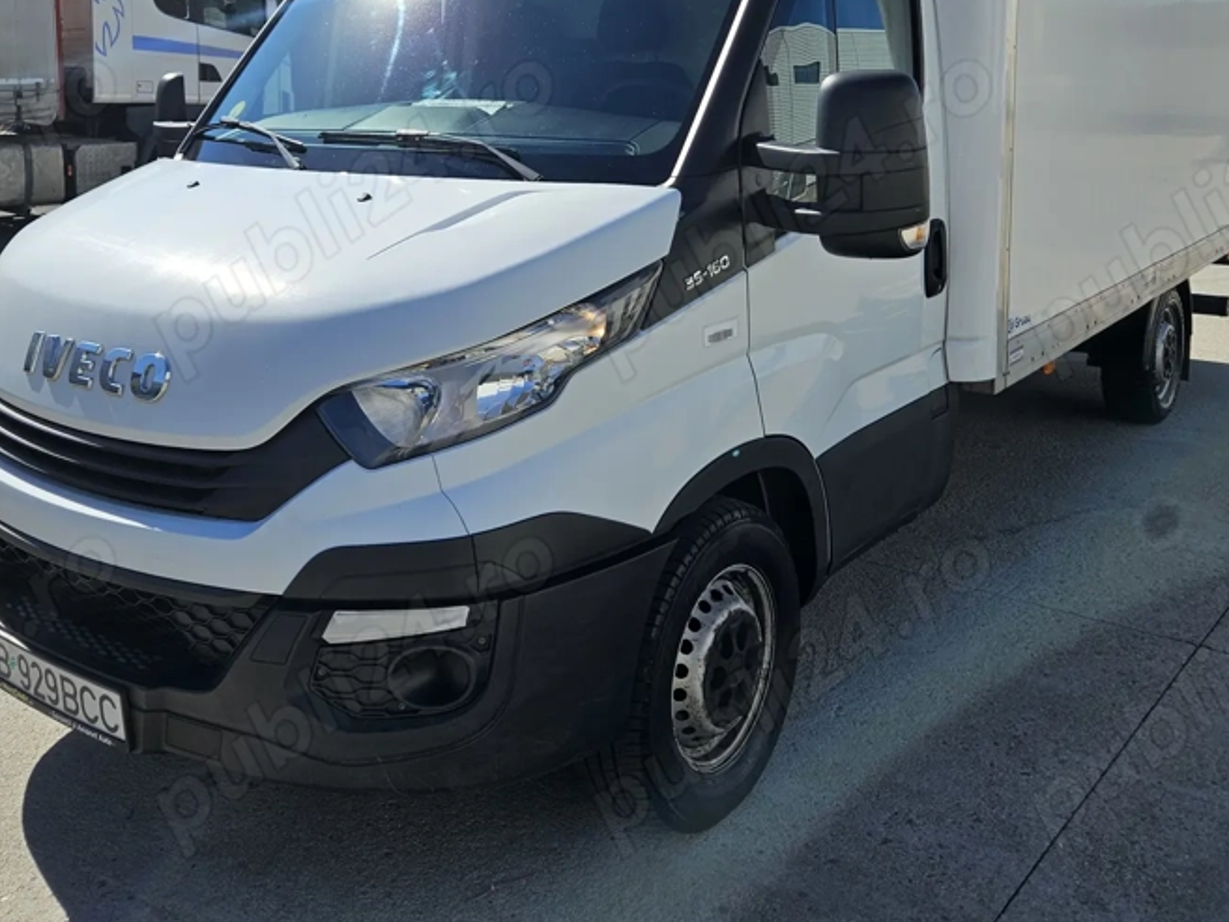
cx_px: 571
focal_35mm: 35
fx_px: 1243
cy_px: 241
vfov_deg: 39.7
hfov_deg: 52.6
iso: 25
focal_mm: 5.4
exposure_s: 1/2476
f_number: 1.8
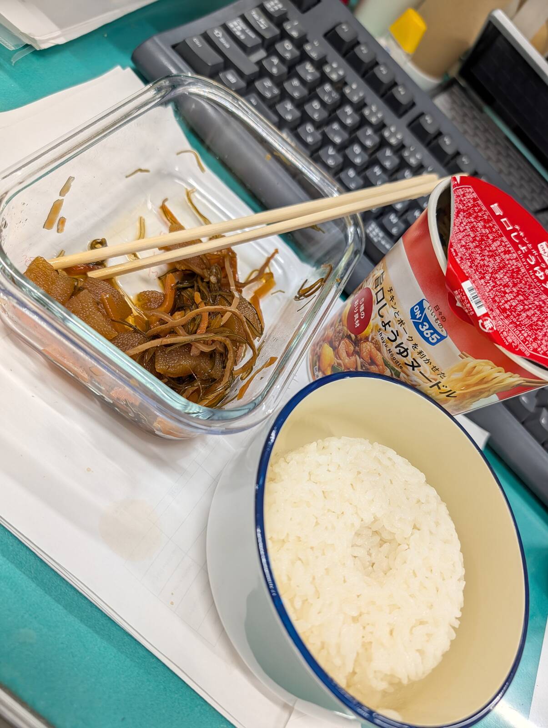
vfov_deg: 71.5
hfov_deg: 56.9
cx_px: 274
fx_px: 505
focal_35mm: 24
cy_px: 364
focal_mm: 6.9
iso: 19
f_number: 1.68
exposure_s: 1/128
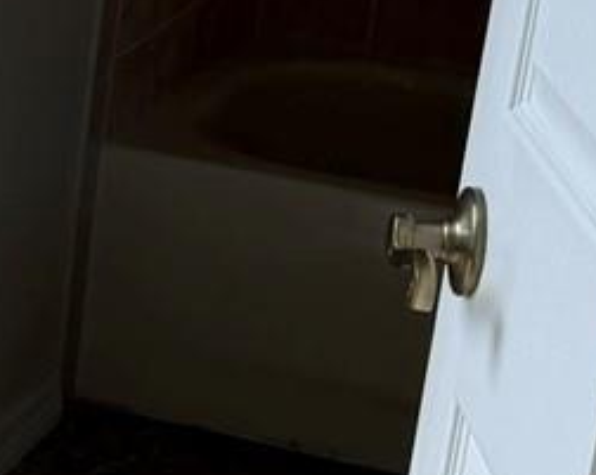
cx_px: -471
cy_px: 265
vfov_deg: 10.3
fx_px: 2625
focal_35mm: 149
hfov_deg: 11.9
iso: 80
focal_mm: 6.76
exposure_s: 1/322
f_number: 1.78
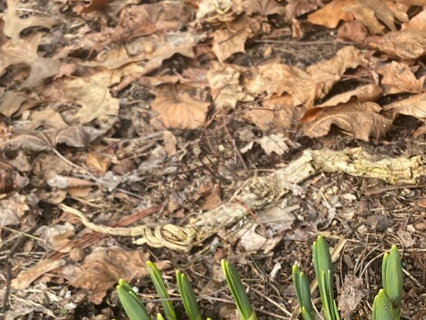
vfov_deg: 22.5
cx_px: 349
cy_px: 366
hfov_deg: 30.8
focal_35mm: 61
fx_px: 751
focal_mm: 4.25
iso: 32
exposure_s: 1/864
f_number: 1.8
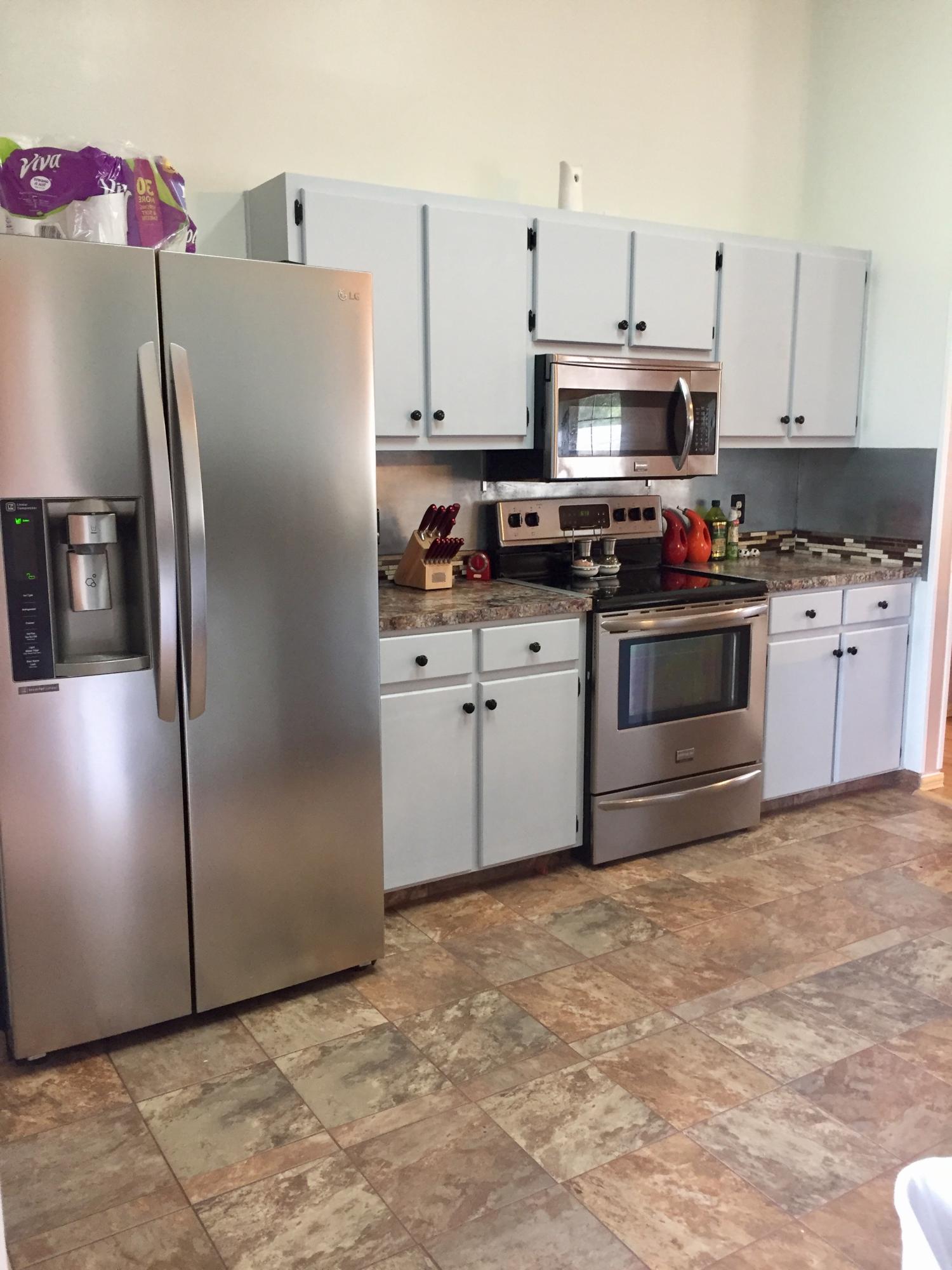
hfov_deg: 48.2
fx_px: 1063
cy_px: 635
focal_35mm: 29
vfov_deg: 61.7
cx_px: 476
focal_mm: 4.15
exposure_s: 1/30
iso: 125
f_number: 2.2
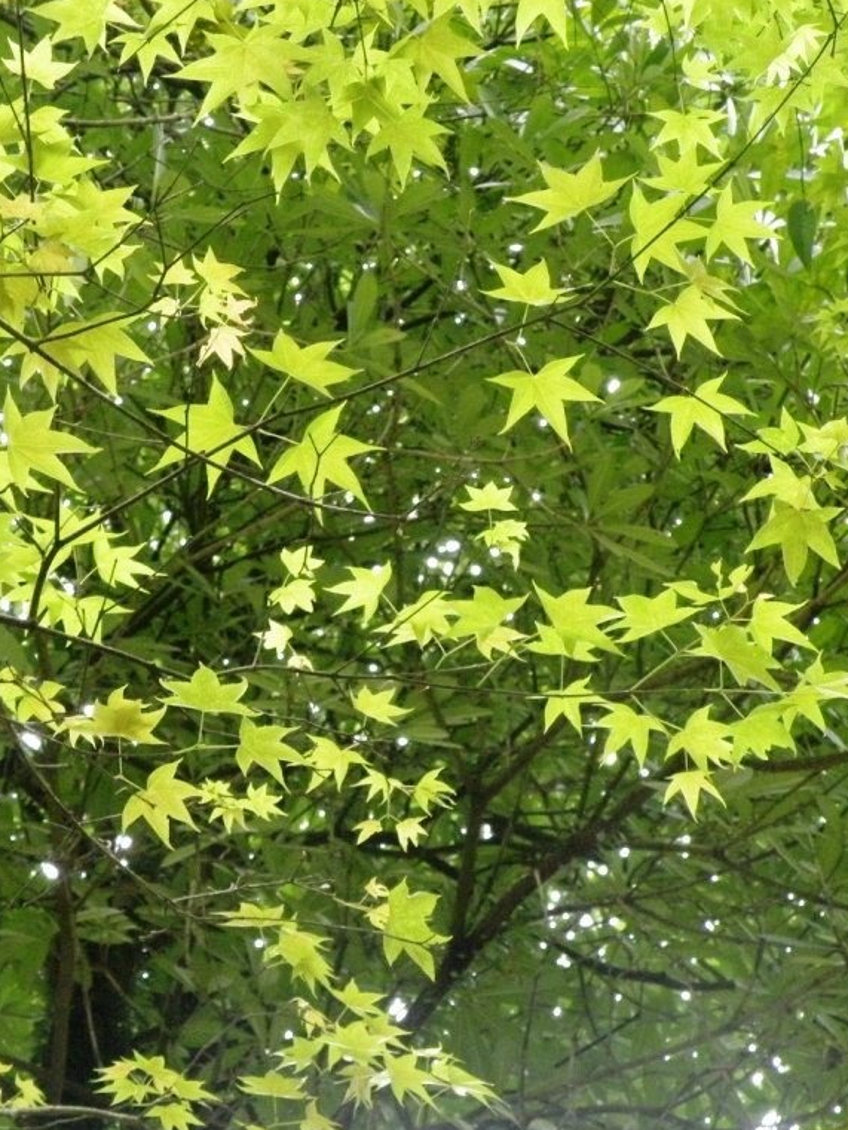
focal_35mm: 113
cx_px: 394
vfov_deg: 17.4
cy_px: 566
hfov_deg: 13.1
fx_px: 3690
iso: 400
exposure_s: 1/53.2
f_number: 4
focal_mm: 14.9
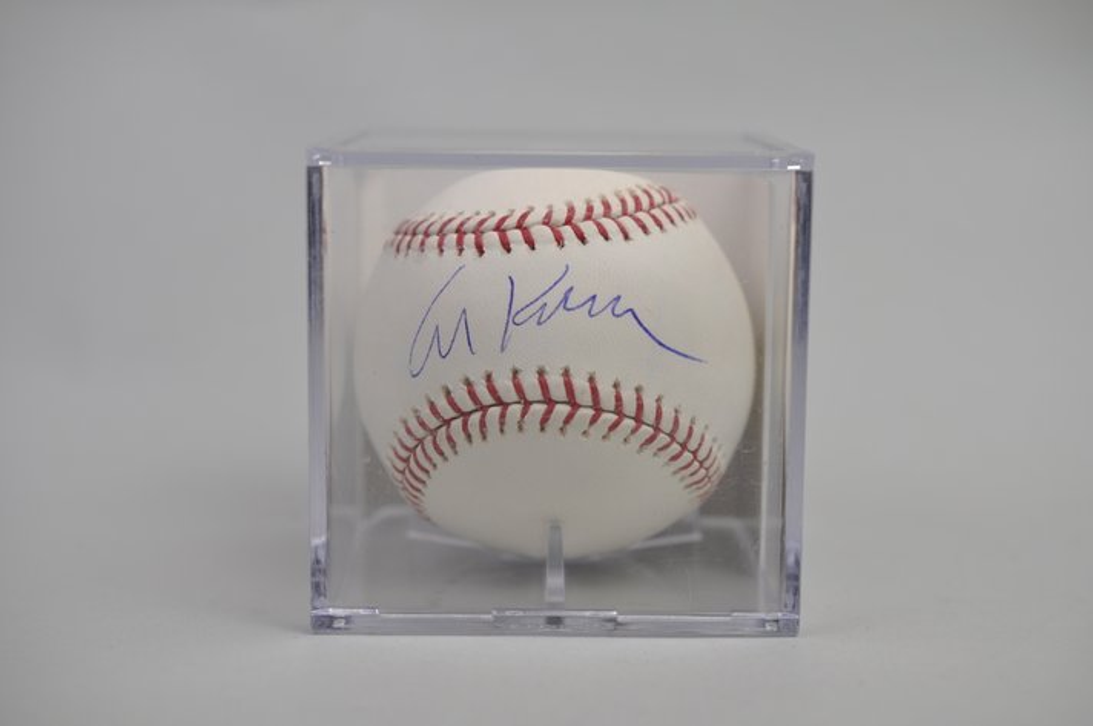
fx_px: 1820
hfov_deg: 33.4
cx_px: 546
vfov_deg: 22.6
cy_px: 363
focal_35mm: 60
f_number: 4.5
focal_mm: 40
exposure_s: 1/80
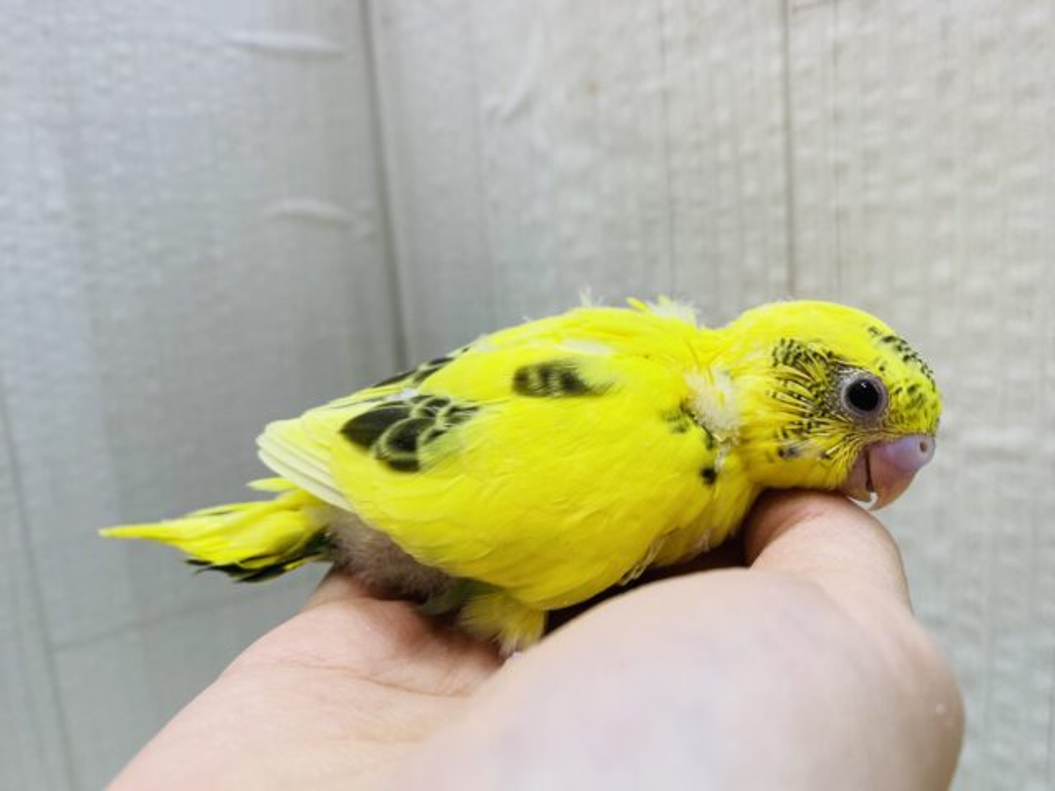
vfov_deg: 54.9
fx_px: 762
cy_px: 396
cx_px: 528
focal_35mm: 25
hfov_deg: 69.4
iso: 64
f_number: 1.8
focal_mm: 4.25
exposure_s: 1/100
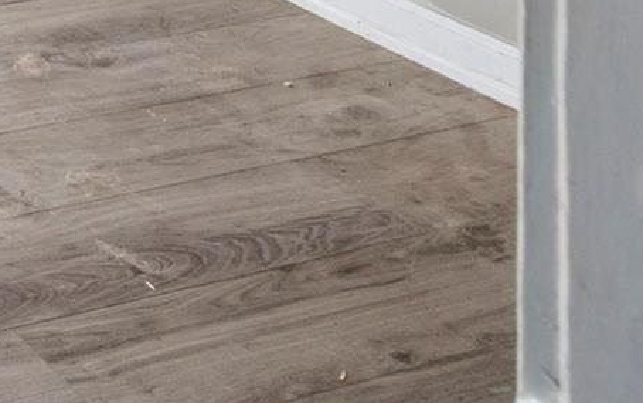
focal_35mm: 69
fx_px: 1209
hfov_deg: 20.5
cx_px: -525
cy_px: -497
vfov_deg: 14.3
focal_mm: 10
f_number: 11
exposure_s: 1/6
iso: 400
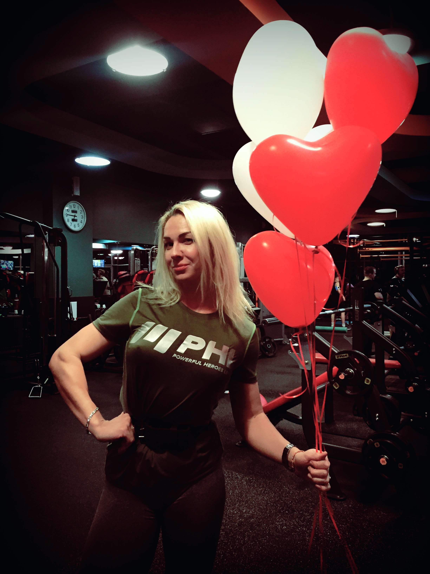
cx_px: 215
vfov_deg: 61.7
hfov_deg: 48.2
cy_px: 287
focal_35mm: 29
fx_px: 480
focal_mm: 4.15
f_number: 2.2
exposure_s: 1/33
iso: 250
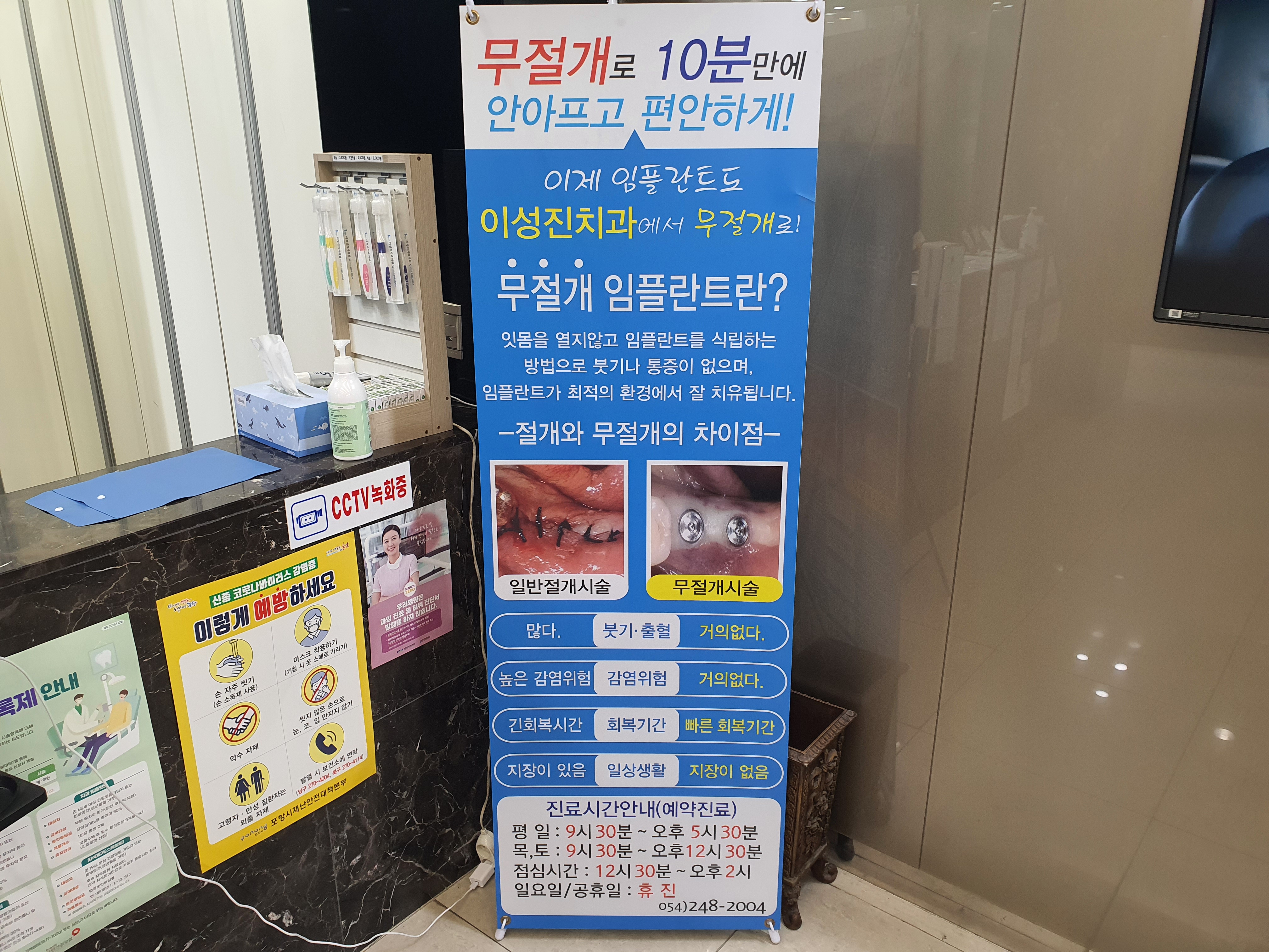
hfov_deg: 67.3
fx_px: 953
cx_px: 634
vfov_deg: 53.1
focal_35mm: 26
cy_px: 476
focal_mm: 4.3
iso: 200
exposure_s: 1/40
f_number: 2.4
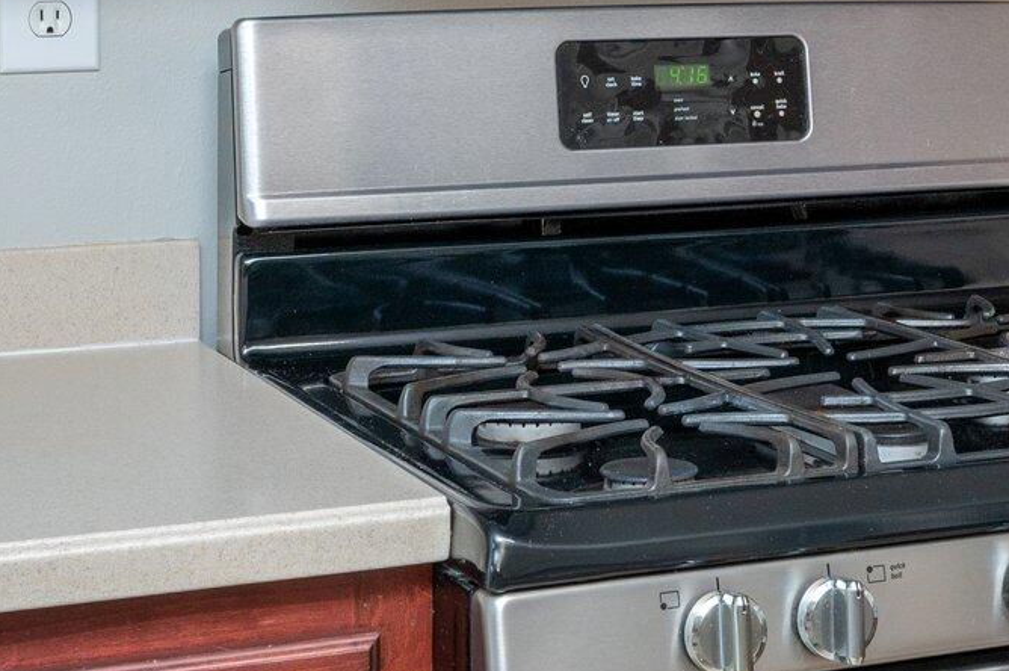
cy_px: -54
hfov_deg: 21.9
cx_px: 793
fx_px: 2576
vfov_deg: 14.5
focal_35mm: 92
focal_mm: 30
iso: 320
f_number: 8
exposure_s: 1/25
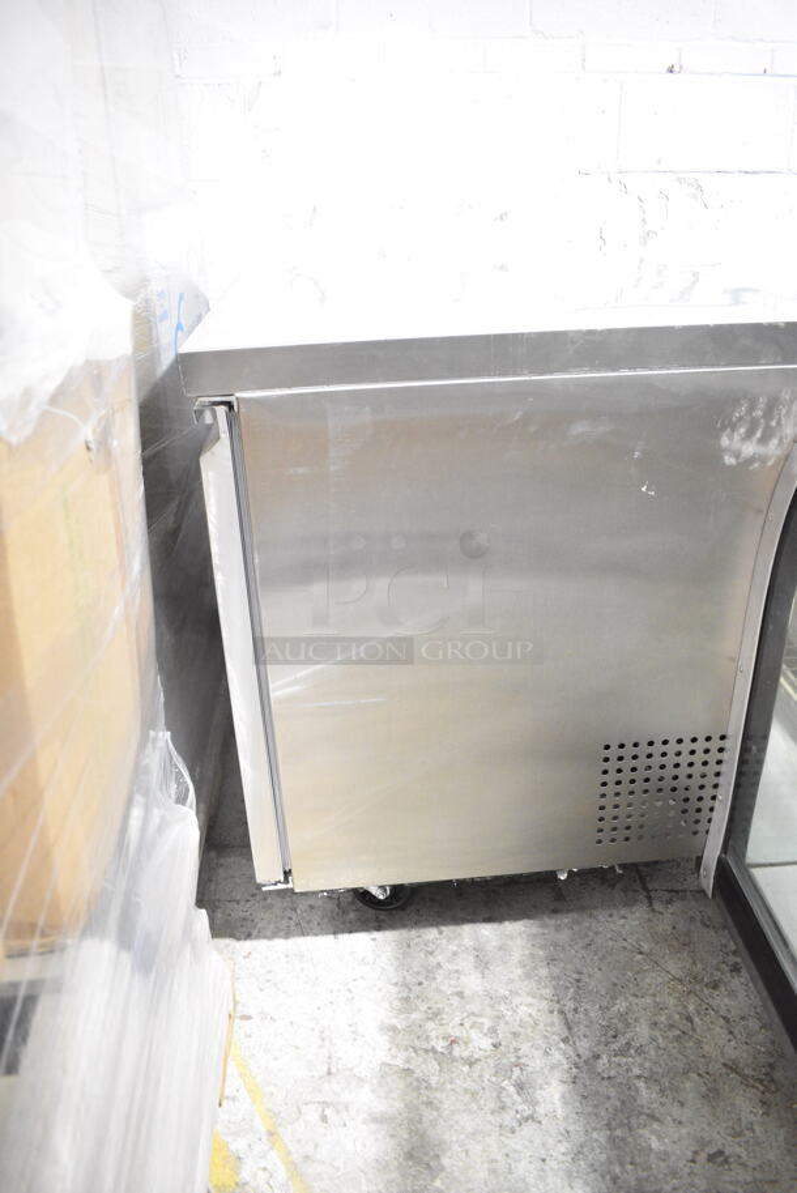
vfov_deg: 67.3
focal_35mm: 27
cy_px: 596
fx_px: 895
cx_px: 398
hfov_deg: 48.0
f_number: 3.5
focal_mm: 18
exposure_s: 1/30
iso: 3200
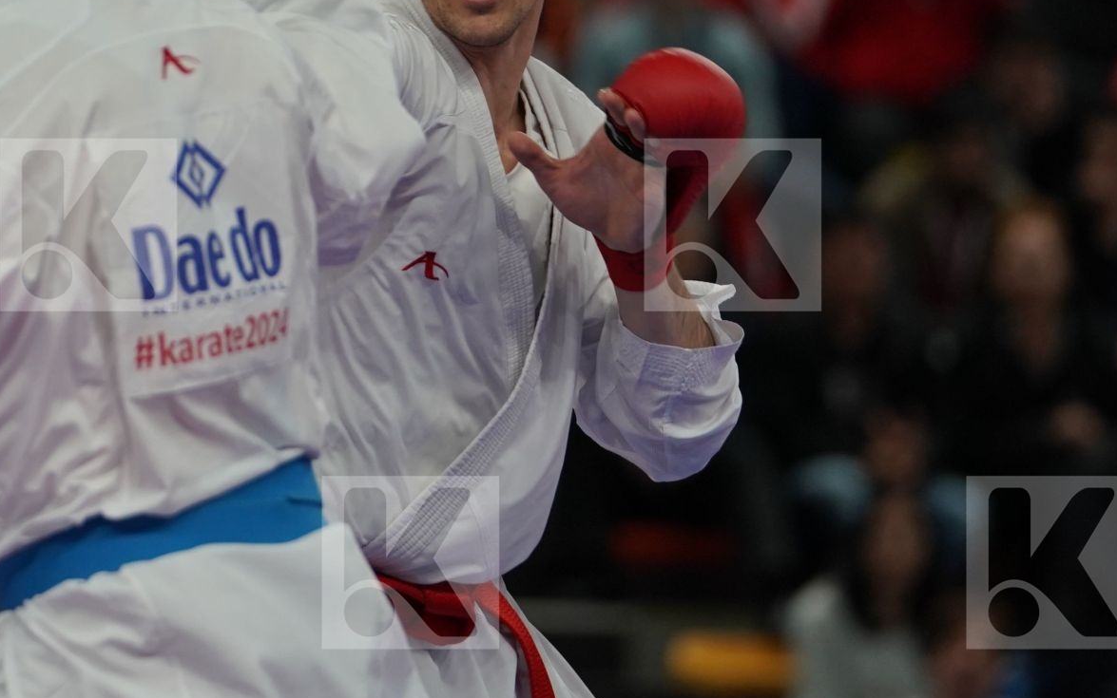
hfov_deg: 5.0
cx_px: 411
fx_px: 12880
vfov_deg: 3.1
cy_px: 225
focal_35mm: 423
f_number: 2.8
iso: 1000
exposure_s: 1/1000
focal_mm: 181
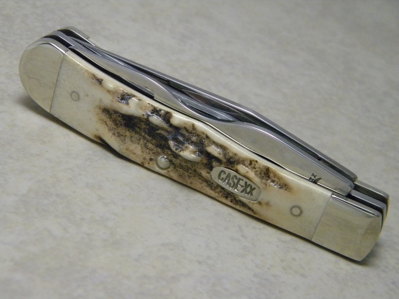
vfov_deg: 21.9
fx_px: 772
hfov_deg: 29.0
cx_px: 200
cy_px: 150
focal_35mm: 67
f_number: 4.3
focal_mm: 12.2
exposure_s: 1/62.4
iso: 800
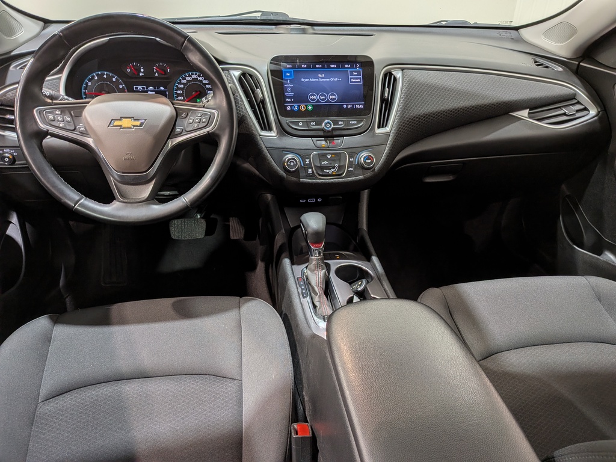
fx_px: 427
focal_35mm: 24
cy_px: 231
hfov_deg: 71.6
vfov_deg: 56.8
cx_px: 308
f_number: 1.7
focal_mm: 4.53
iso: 26
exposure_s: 1/87.7
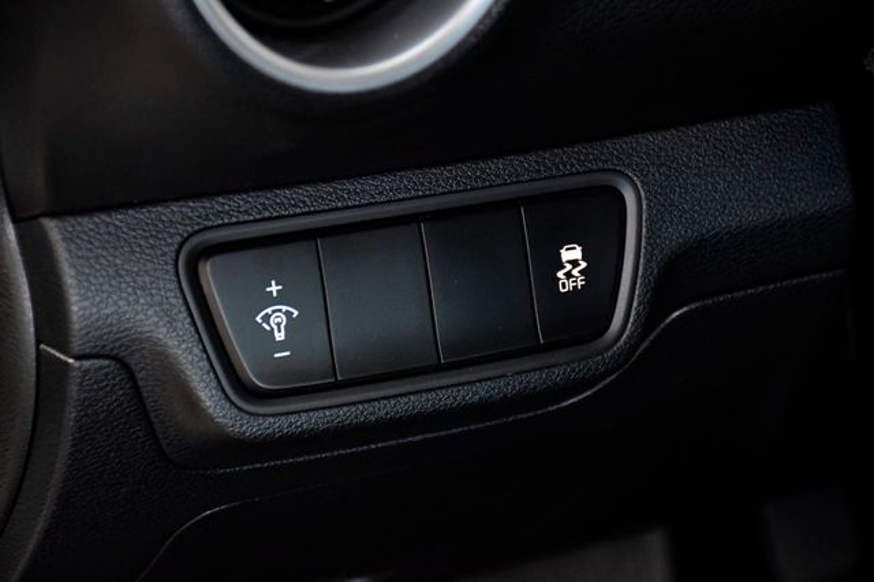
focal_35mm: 135
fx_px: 3276
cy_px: 291
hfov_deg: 15.2
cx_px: 437
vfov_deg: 10.1
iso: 2500
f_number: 5.3
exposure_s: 1/125
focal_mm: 90
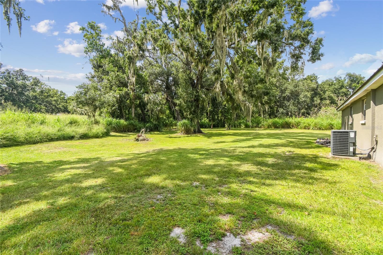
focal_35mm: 15
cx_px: 192
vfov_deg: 77.3
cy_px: 128
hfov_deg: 100.4
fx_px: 160
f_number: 7.1
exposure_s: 1/50
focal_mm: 10
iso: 100
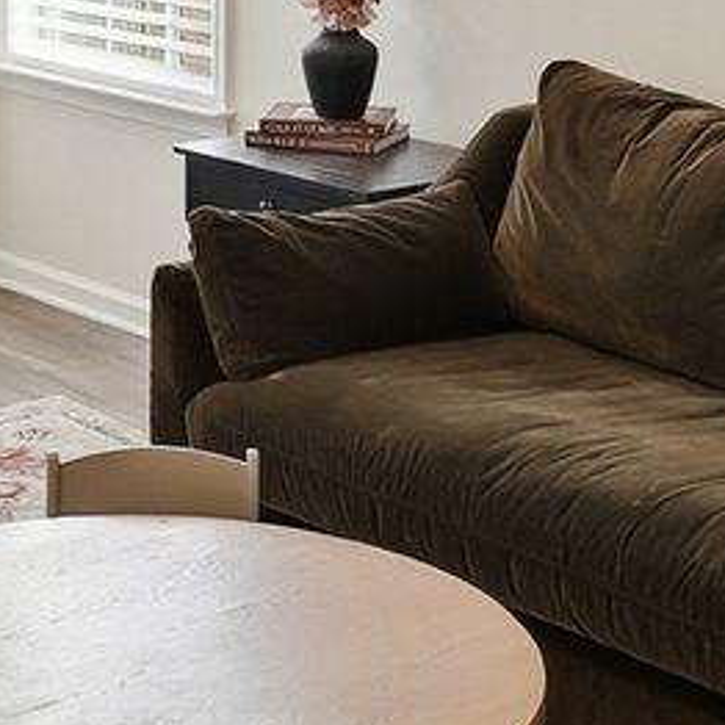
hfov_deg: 18.5
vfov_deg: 17.4
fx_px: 2204
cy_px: -250
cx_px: 149
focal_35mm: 93
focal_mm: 14
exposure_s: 1/800
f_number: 6.3
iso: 640
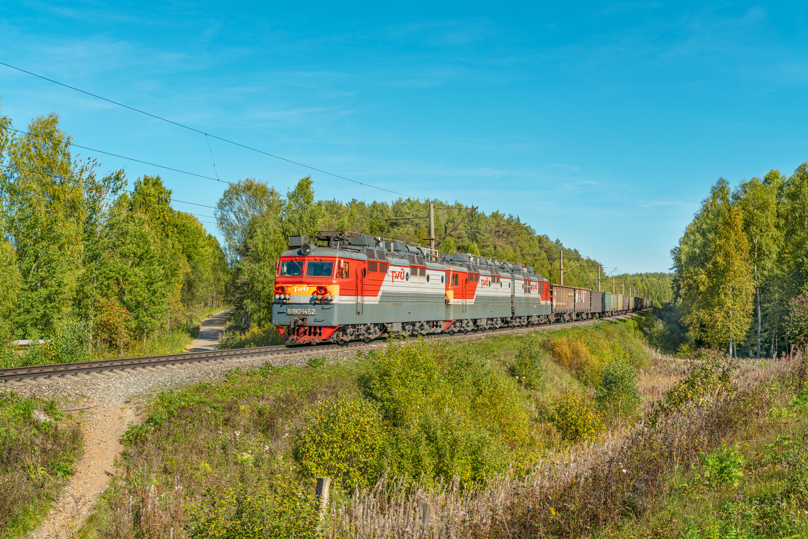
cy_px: 270
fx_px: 920
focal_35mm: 41
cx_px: 404
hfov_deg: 47.4
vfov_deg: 32.6
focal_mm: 41
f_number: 7.1
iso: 100
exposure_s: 1/500
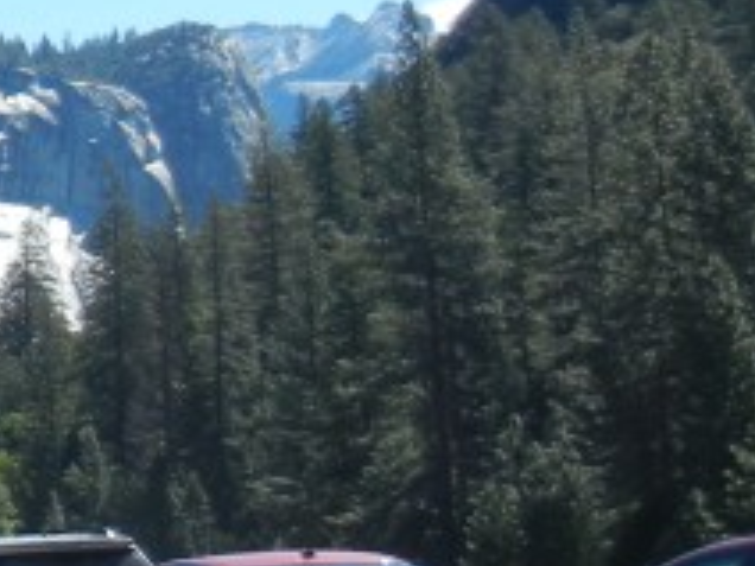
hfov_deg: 11.8
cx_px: -865
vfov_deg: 10.2
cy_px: 182
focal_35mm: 145
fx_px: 3163
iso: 160
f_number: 7
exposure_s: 1/251
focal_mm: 5.4
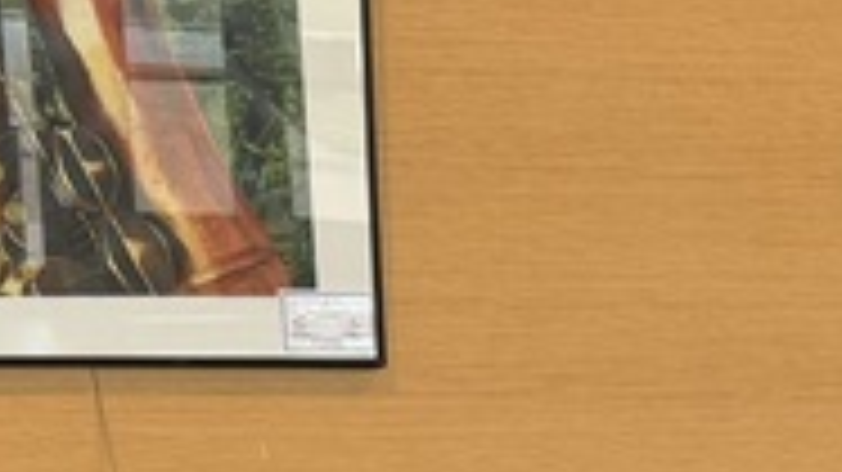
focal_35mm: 143
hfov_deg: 14.6
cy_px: 1214
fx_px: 3191
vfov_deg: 7.7
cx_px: 1000
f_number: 1.78
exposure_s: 1/121
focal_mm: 6.76
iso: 125
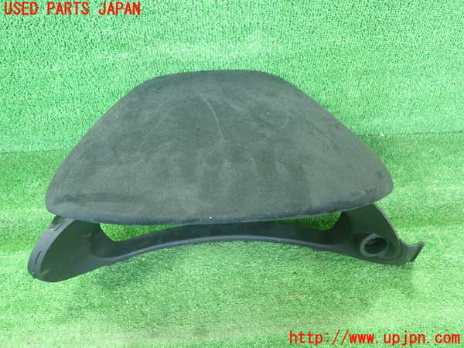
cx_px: 232
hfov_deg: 60.0
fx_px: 402
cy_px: 174
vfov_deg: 46.8
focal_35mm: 30
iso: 800
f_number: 2.3
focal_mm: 5.5
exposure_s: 1/125
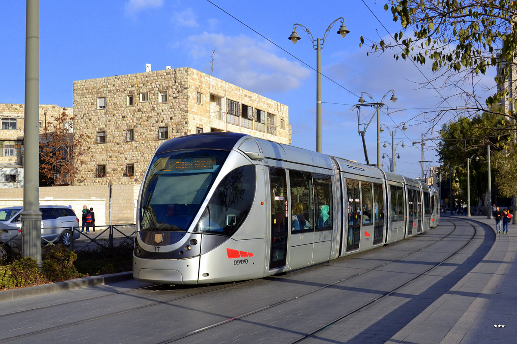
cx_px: 258
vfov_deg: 41.7
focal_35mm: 32
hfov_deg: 59.5
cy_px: 172
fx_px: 452
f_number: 5.6
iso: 400
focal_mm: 21
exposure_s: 1/1600
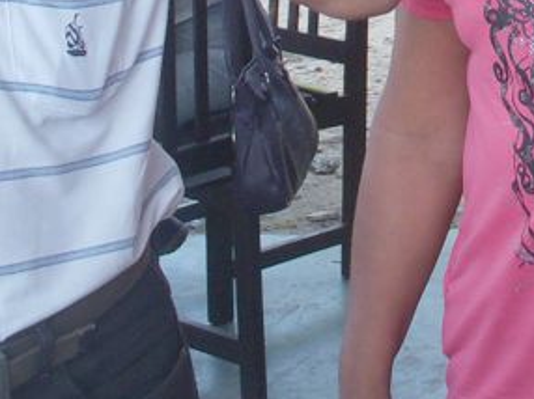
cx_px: 573
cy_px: -170
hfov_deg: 14.5
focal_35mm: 133
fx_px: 2050
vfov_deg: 10.8
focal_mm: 6.3
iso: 100
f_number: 3.3
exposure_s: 1/125
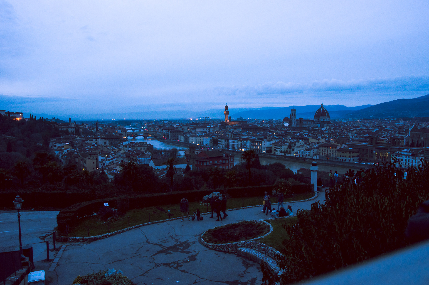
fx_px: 321
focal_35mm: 27
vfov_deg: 47.8
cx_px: 214
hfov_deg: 67.4
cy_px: 142
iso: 320
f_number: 8
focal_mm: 18
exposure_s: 1/20
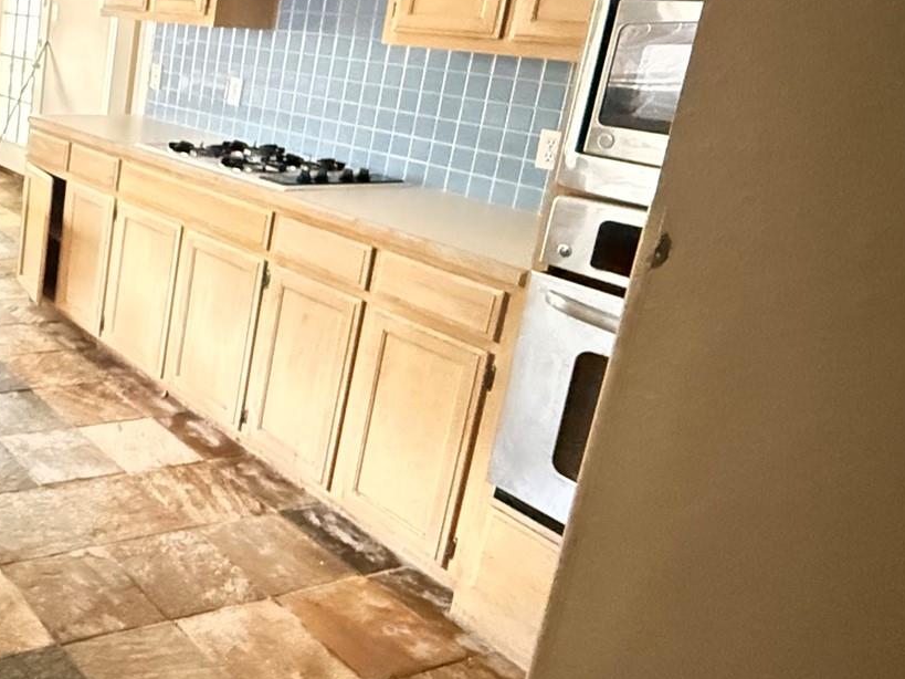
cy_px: 196
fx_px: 915
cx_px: -105
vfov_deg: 39.9
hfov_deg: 41.3
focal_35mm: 35
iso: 2500
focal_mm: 2.22
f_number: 2.2
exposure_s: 1/23
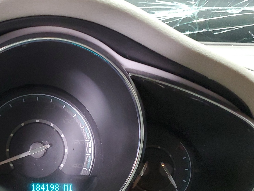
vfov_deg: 29.9
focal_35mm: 48
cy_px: 135
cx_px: 37
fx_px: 352
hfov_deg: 37.7
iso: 294
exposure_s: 1/24
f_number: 1.5
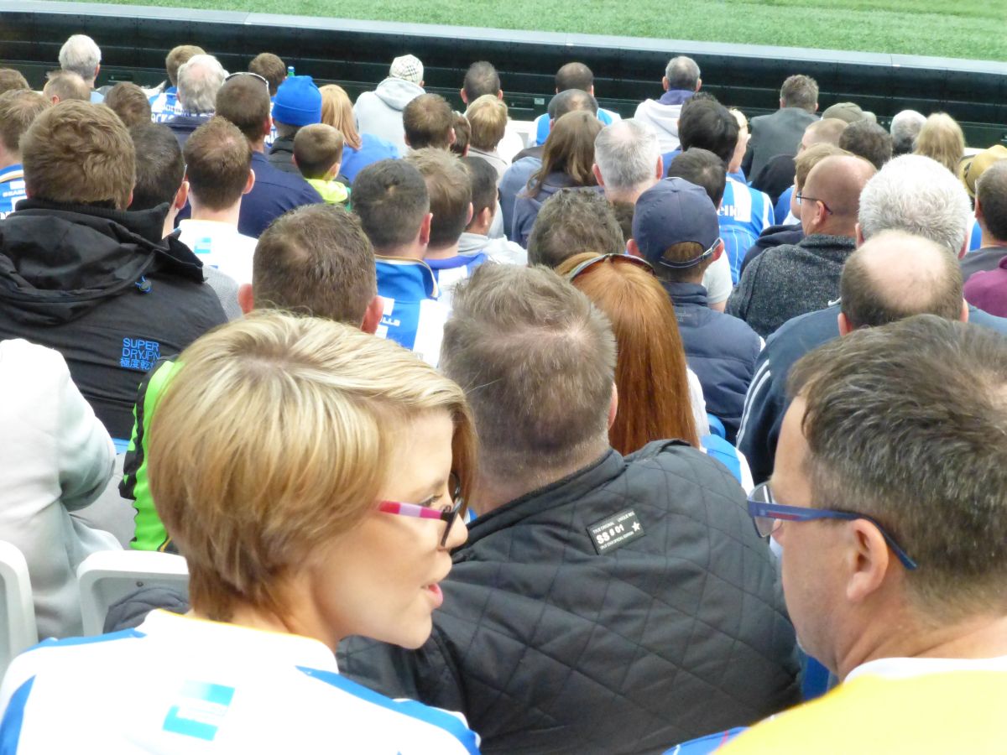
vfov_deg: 18.7
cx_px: 504
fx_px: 2298
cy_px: 378
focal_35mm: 79
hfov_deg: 24.7
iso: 1600
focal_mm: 14.2
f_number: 5.1
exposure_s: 1/1600
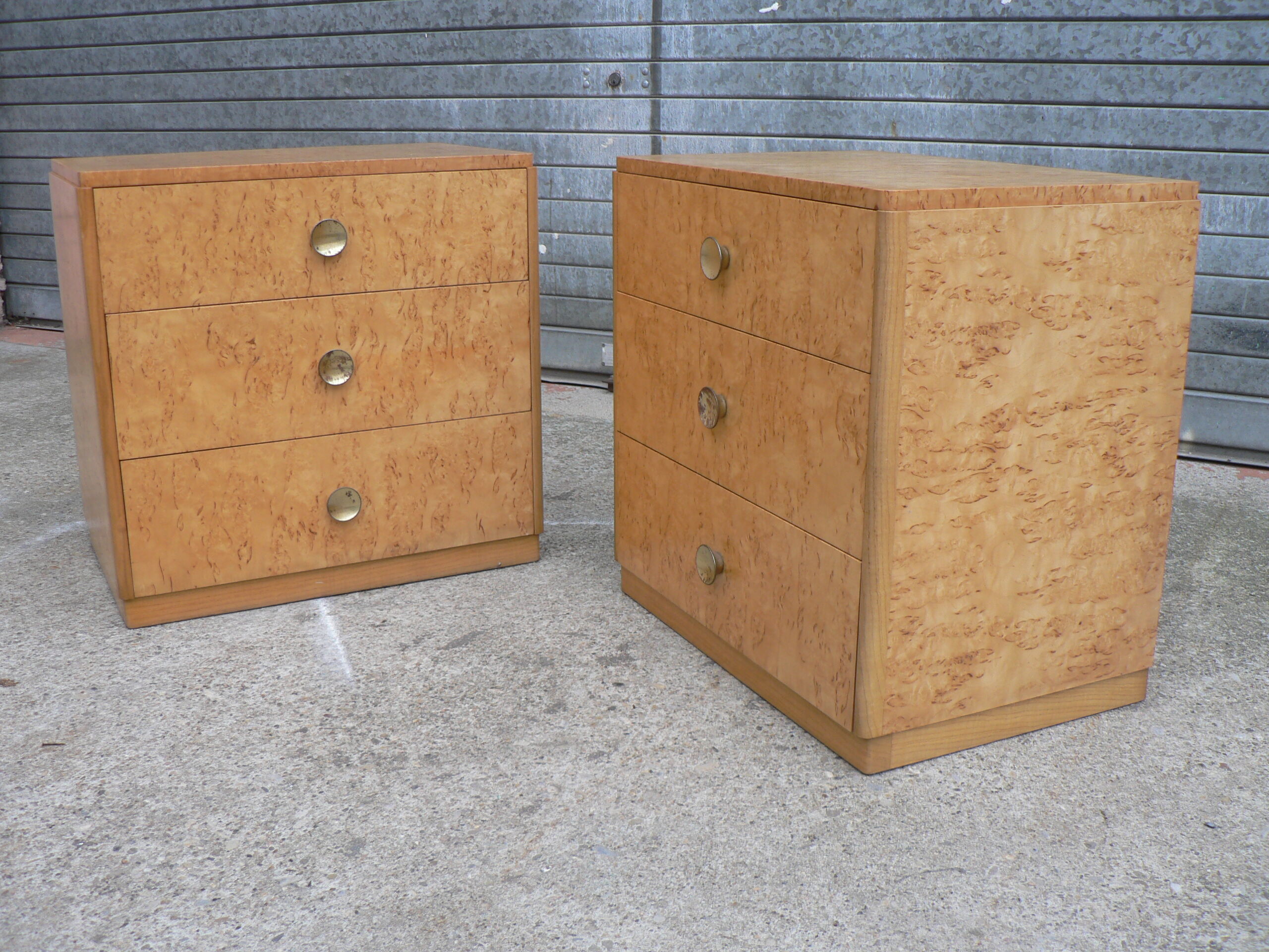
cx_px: 634
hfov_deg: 51.4
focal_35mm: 36
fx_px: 1320
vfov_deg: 39.7
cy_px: 476
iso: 80
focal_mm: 6
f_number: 2.8
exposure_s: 1/40
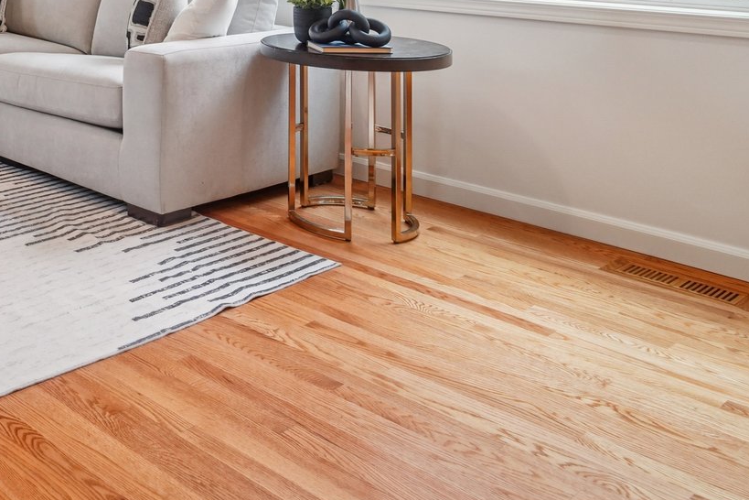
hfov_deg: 39.4
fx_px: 832
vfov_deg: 29.3
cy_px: -82
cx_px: -80
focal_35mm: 40
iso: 1600
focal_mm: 16
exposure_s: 1/60
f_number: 8
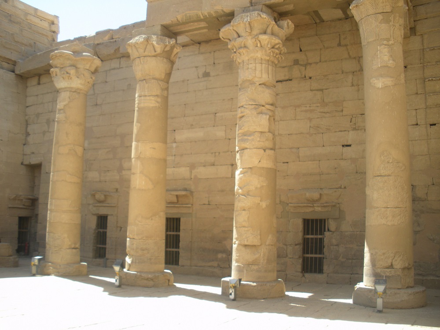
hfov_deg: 51.4
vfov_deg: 39.7
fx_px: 458
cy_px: 165
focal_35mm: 36
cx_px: 220
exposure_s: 1/197
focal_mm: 6.3
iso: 64
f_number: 3.5
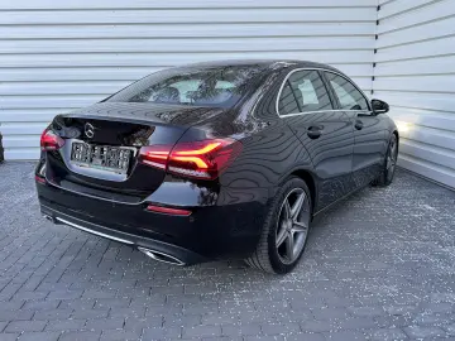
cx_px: 228
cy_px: 170
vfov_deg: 56.8
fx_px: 315
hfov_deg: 71.6
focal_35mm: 24
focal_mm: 6.76
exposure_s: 1/120
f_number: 1.78
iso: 160
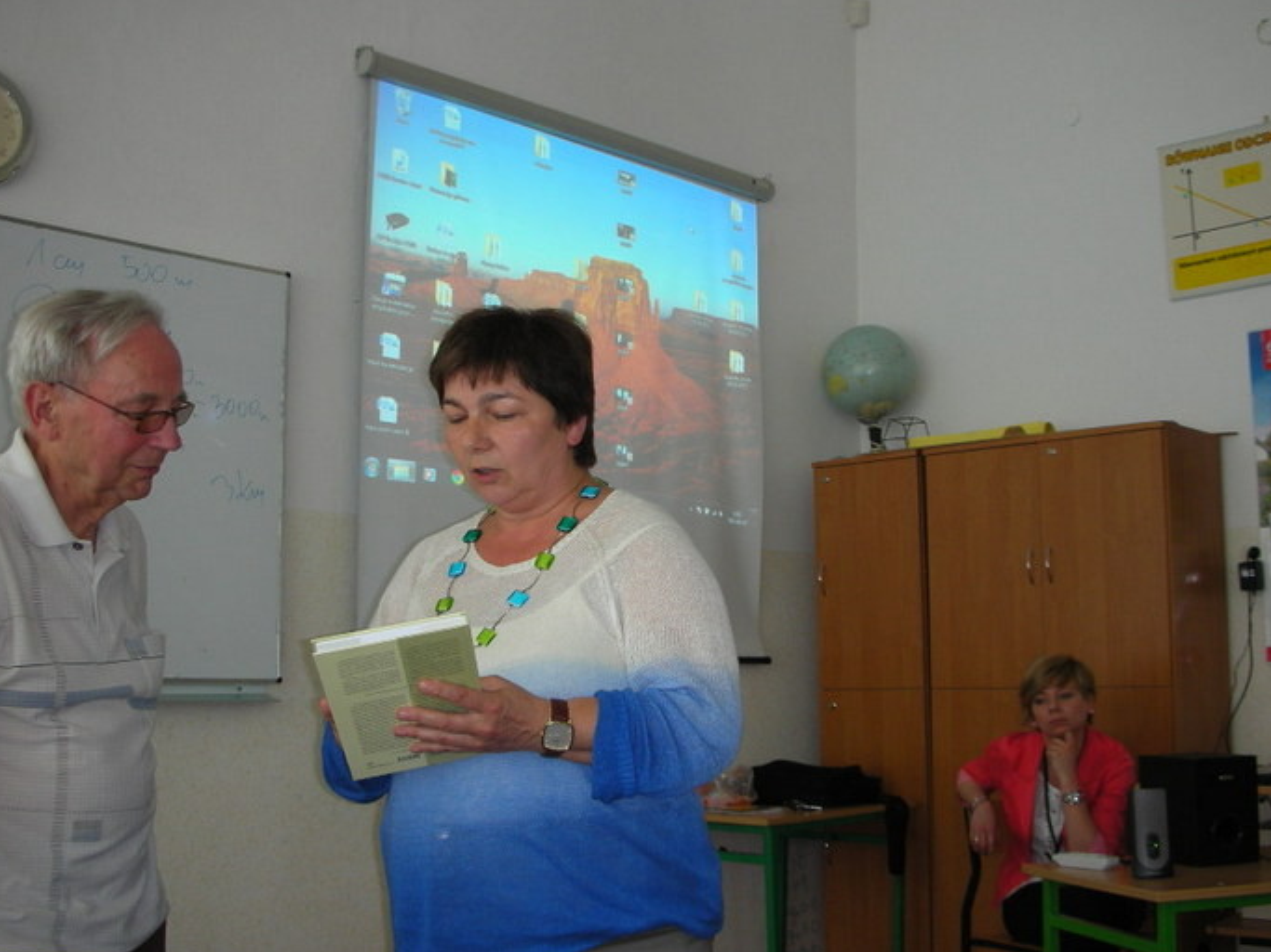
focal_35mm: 41
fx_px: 1505
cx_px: 633
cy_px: 461
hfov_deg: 45.8
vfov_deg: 35.1
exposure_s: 1/30
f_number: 3
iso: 50
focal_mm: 5.8
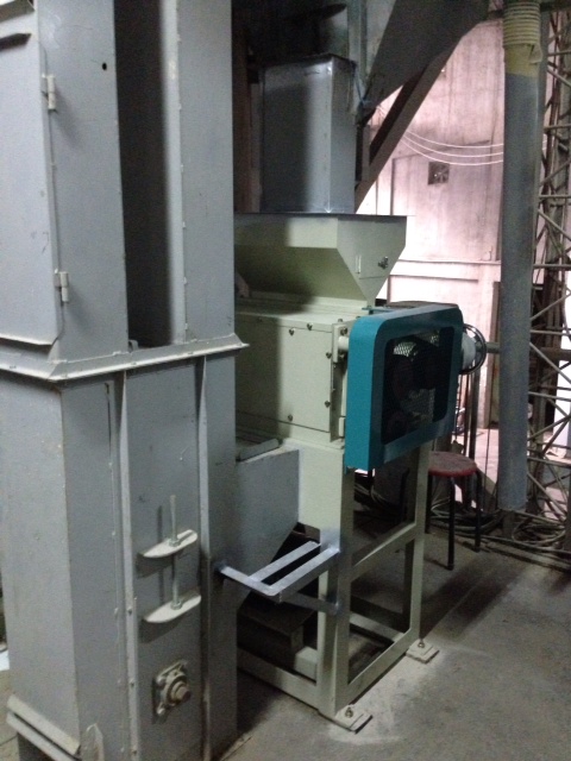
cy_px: 380
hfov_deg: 42.9
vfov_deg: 55.4
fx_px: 726
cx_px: 286
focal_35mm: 33
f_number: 2.4
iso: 800
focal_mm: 4.13
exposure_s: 1/15
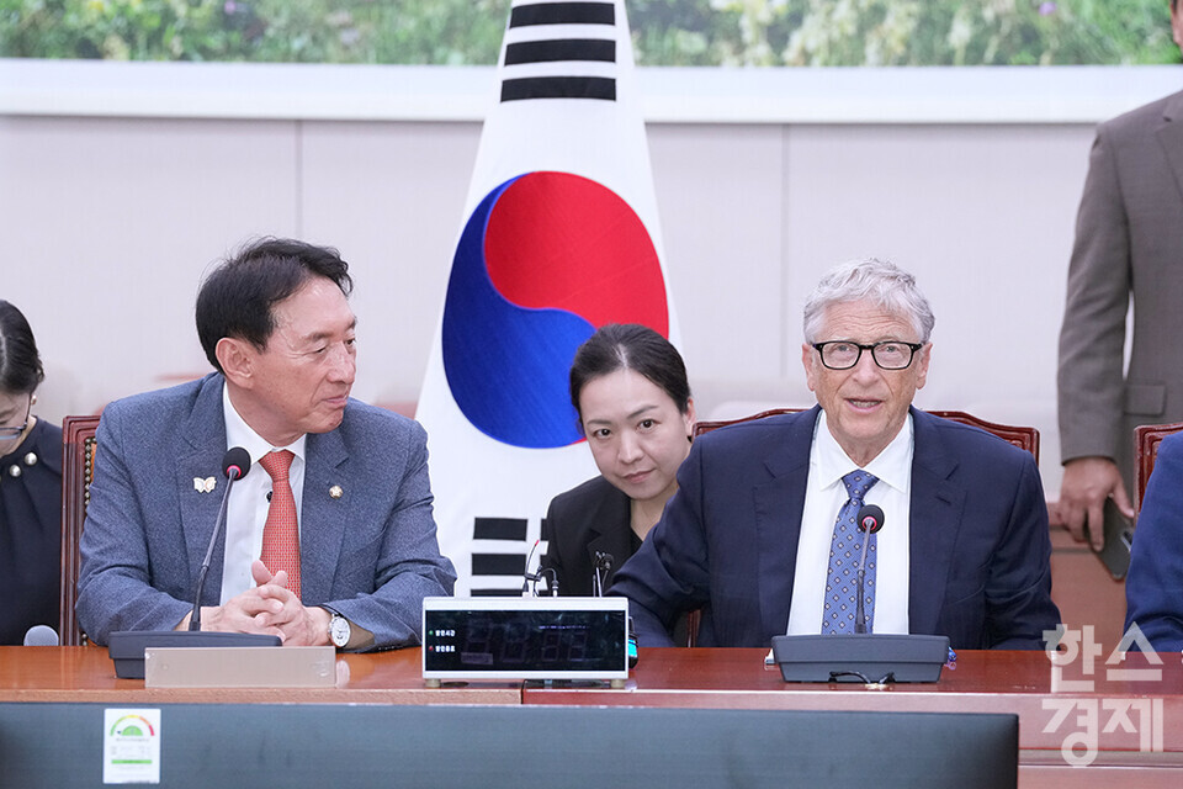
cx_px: 592
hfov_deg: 10.3
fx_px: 6572
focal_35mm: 200
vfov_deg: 6.9
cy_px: 394
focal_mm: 200
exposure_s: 1/125
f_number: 5.6
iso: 3200
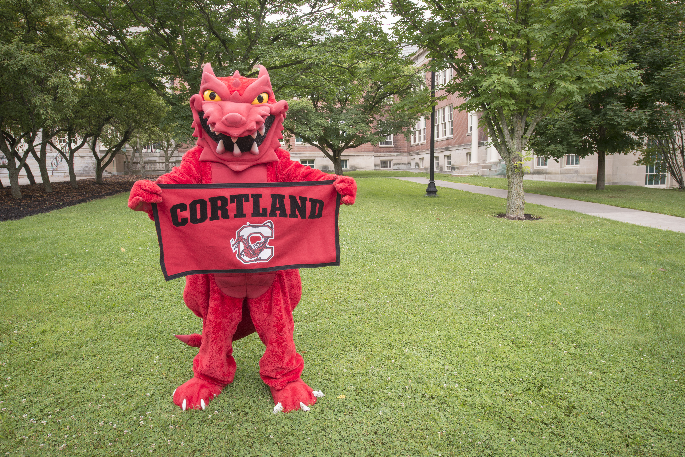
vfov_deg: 53.2
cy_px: 228
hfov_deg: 73.7
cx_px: 342
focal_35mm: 24
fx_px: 457
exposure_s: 1/80
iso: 400
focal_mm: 24
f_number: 8
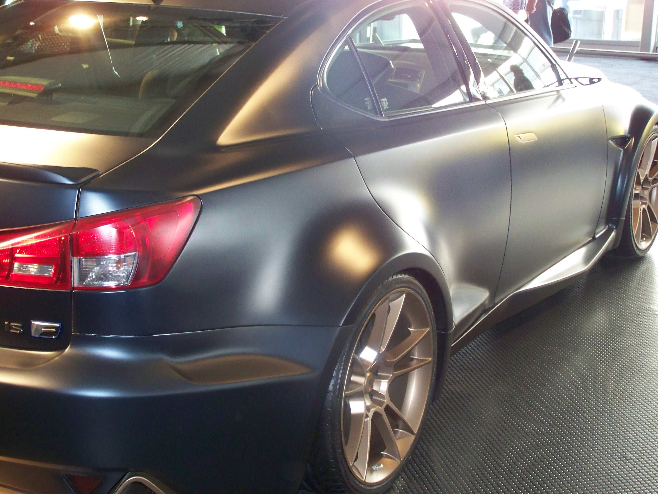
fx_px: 1236
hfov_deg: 29.8
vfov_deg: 22.6
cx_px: 329
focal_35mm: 65
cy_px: 247
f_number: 3.2
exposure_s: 1/40
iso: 200
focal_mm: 10.7
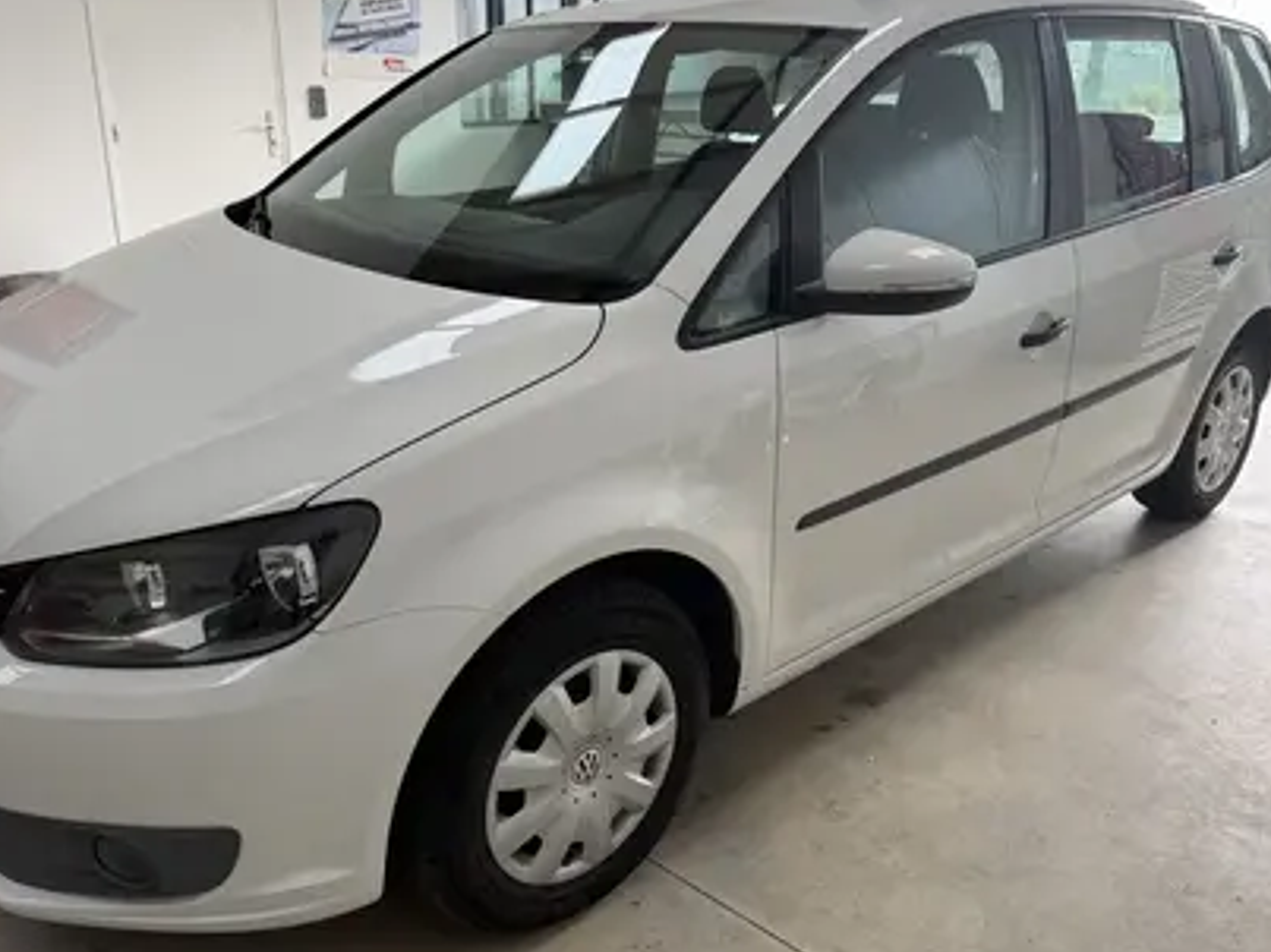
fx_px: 1064
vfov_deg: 48.2
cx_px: 598
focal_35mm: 29
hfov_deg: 61.6
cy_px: 446
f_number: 1.78
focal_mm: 6.76
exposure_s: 1/201
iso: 64
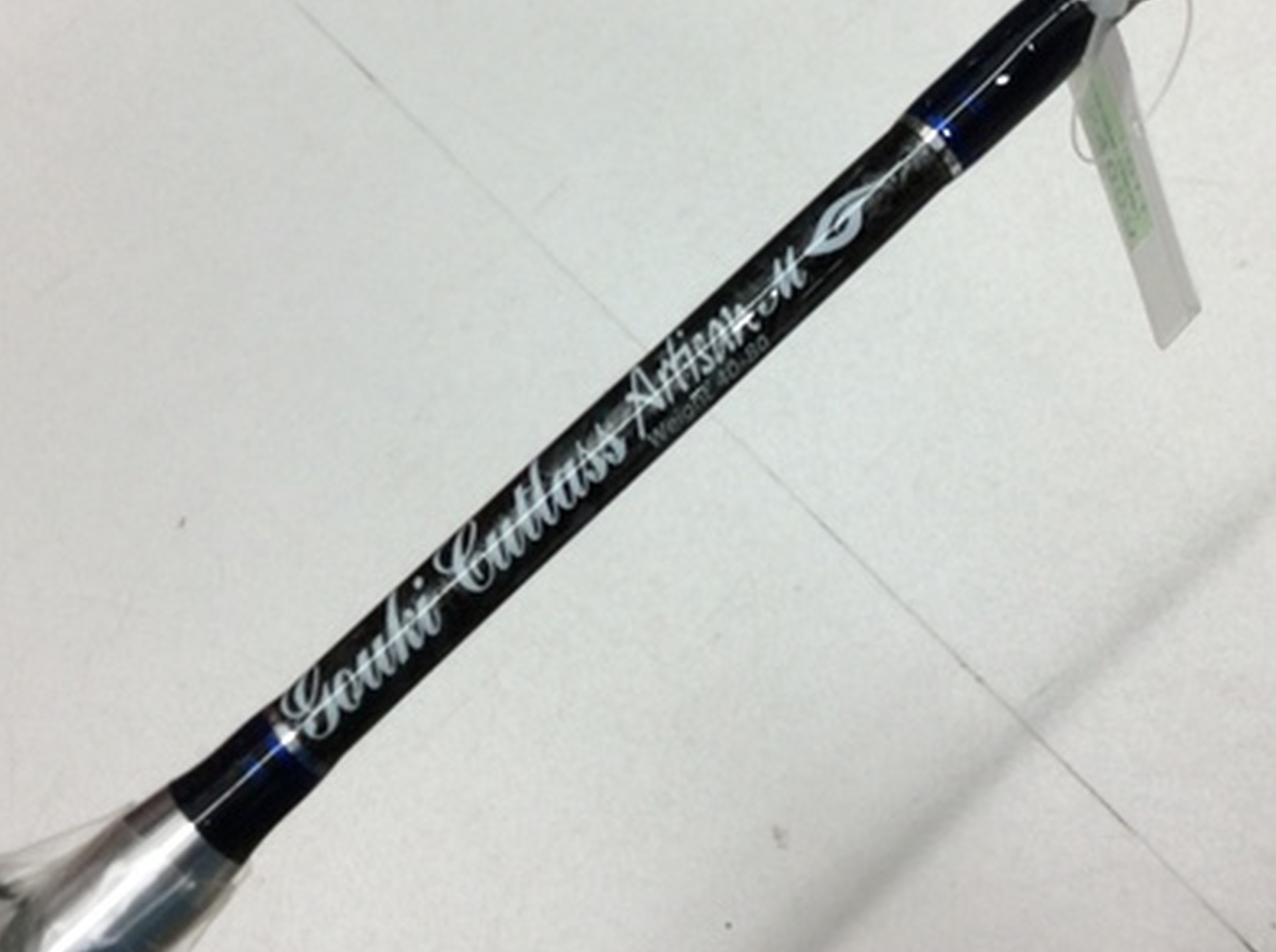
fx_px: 1913
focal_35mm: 52
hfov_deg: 36.9
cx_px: 632
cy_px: 301
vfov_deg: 27.7
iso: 50
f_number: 2.4
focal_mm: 3.3
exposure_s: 1/120
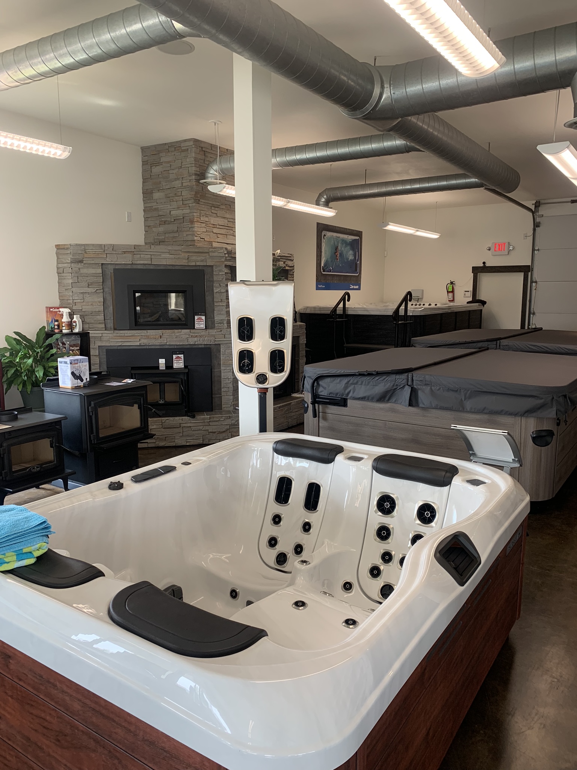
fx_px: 578
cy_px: 385
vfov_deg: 67.3
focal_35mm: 26
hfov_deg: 53.1
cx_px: 288
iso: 50
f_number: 1.8
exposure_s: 1/60
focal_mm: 4.25
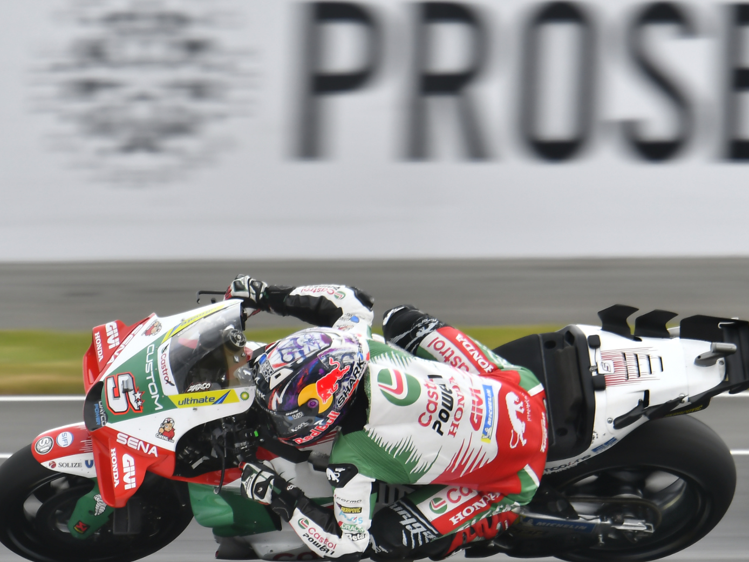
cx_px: 341
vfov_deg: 1.8
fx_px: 17937
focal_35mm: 829
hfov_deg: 2.4
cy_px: 310
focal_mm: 420
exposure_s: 1/500
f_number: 7.1
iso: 125
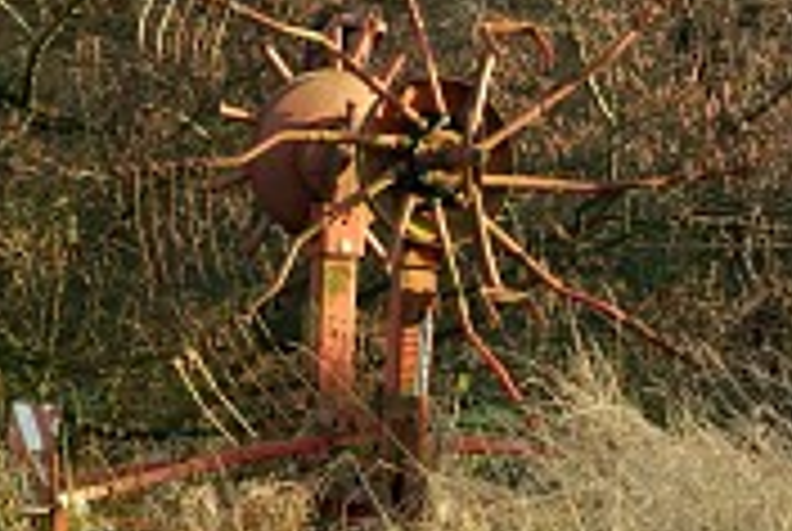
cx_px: 657
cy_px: 277
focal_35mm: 520
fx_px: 11459
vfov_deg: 2.7
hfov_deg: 4.0
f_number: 9.5
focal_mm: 135
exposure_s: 1/60
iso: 400
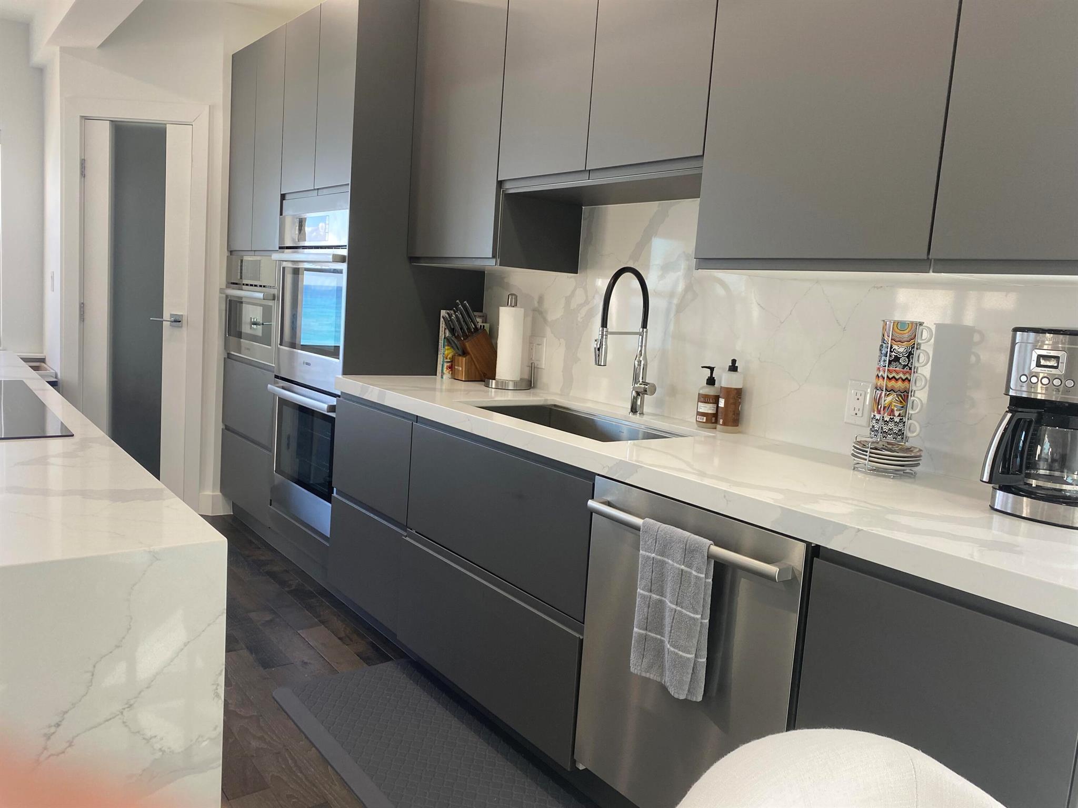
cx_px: 539
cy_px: 404
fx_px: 810
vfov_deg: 53.1
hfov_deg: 67.3
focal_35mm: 26
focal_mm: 4.25
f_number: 1.8
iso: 100
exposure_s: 1/120
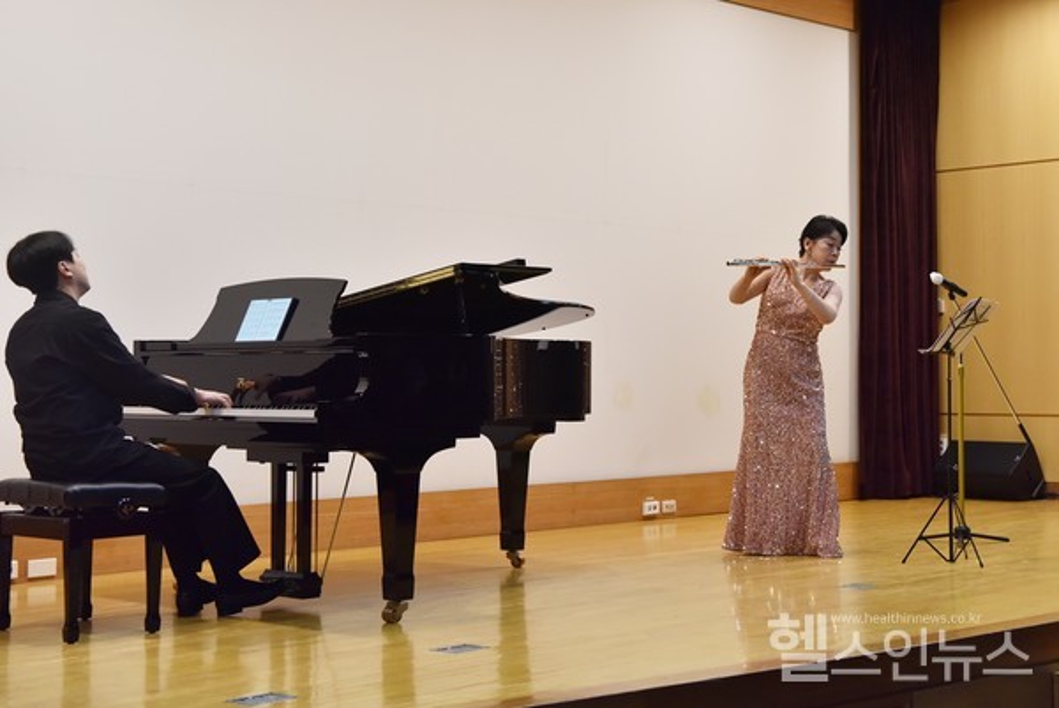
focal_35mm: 50
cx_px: 530
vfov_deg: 27.0
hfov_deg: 39.6
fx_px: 1472
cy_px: 354
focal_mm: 50
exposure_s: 1/200
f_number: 5
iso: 2000
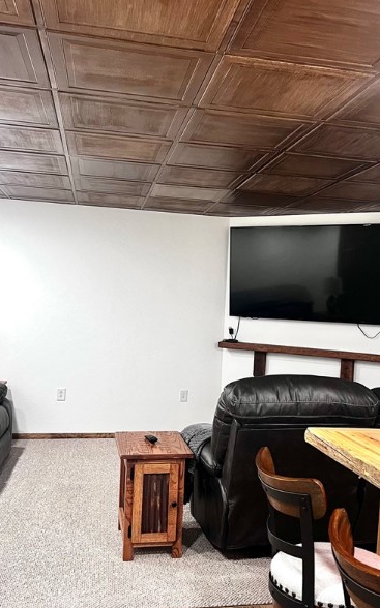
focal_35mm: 36
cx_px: 220
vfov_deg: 53.8
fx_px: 597
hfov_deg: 35.2
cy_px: 345
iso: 200
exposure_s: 1/60
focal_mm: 5.7
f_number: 1.5
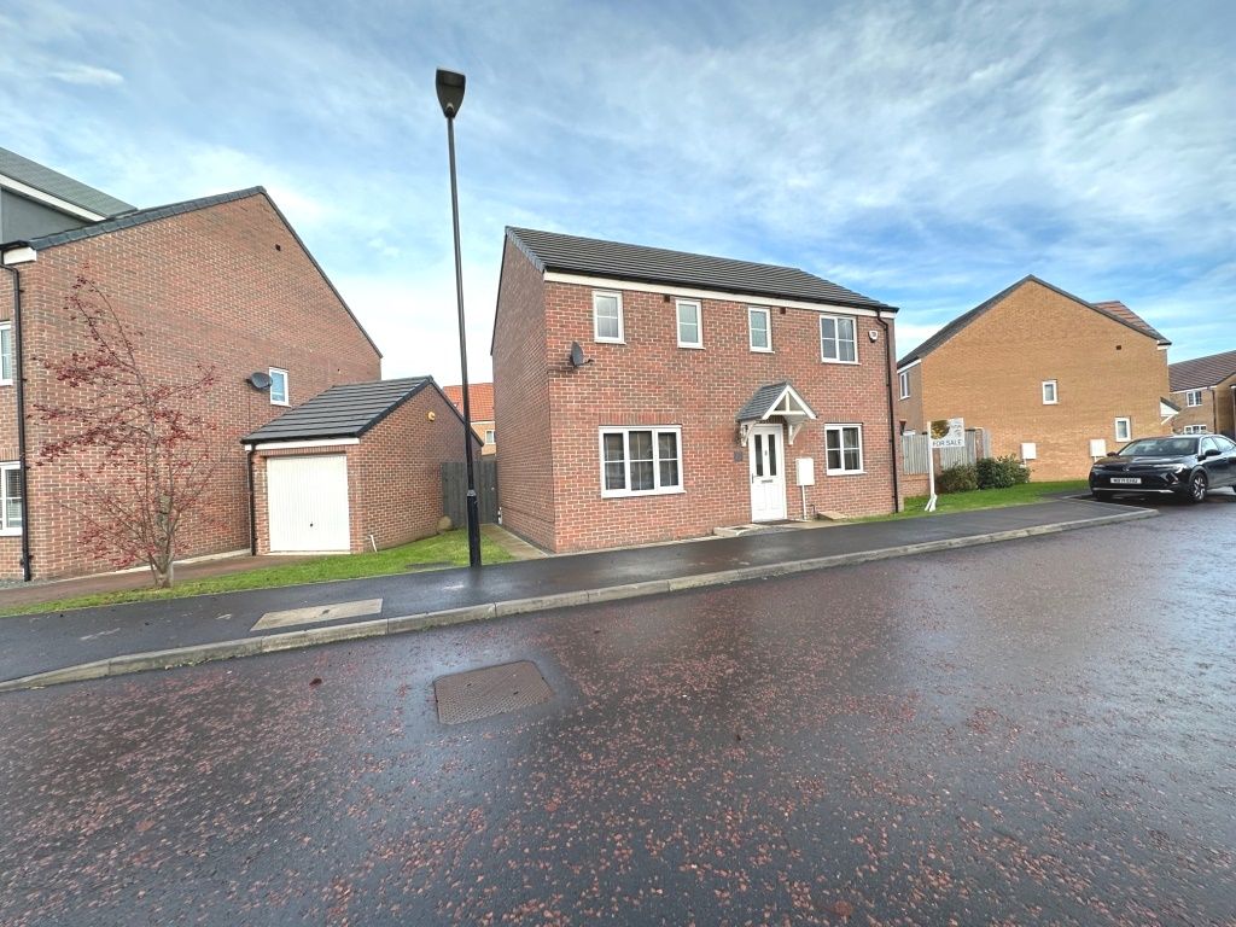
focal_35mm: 14
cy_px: 464
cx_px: 618
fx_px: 500
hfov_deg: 102.1
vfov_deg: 85.7
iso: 40
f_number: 2.2
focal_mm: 2.22
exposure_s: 1/393
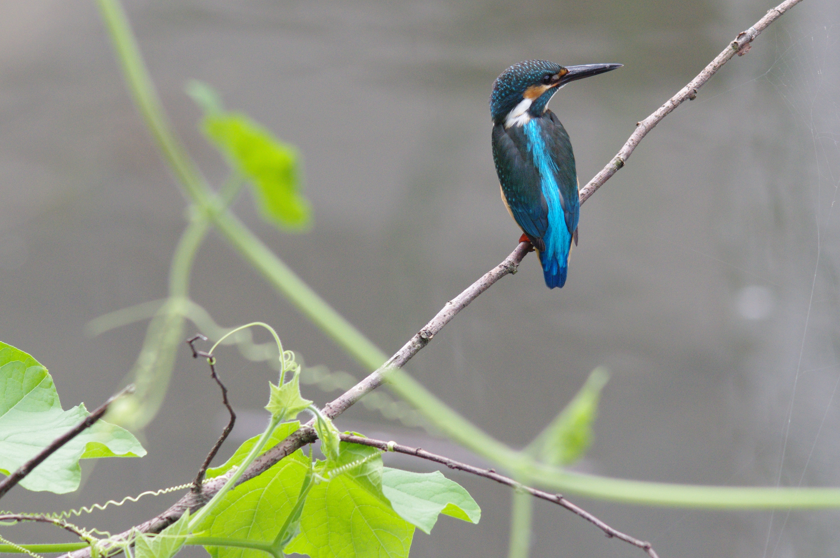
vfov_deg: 1.0
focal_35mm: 1354
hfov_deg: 1.5
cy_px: 249
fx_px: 31555
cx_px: 438
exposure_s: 1/500
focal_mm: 800
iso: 1600
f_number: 9.5
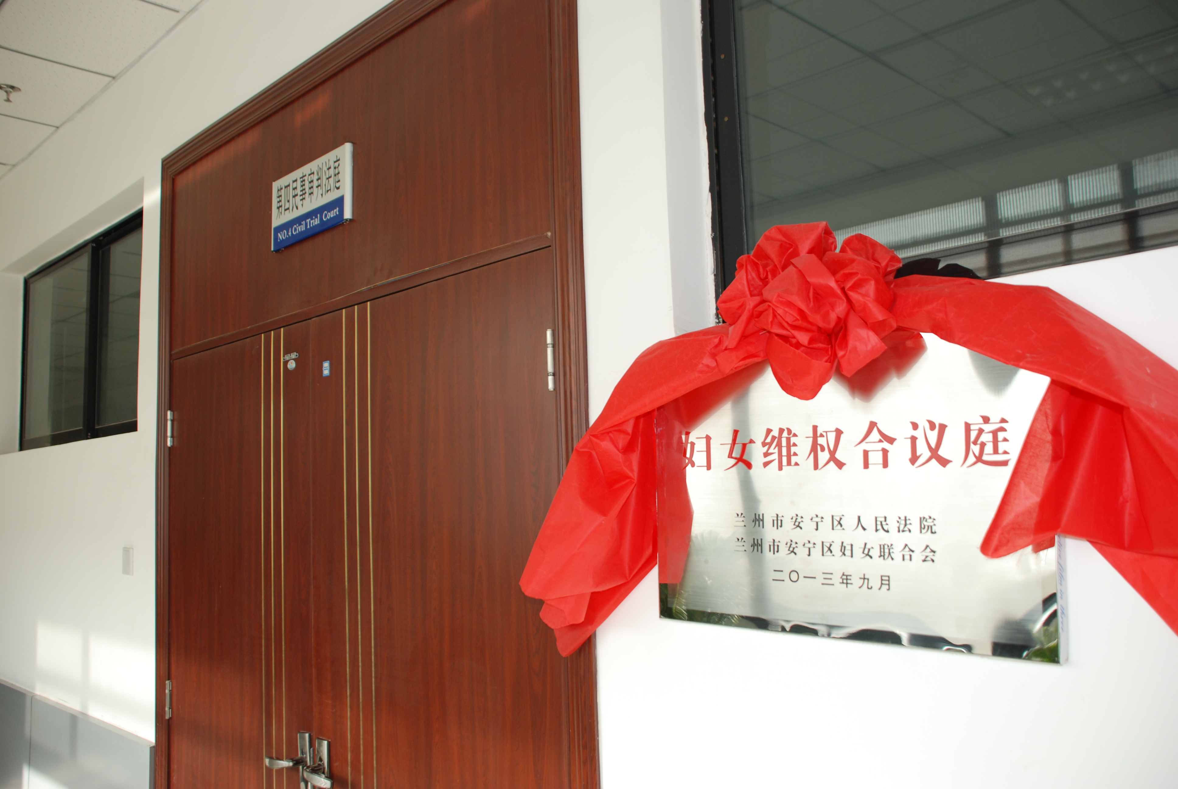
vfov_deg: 43.7
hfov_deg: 61.9
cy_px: 394
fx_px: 983
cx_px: 589
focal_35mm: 30
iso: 180
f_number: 3.8
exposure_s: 1/125
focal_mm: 20
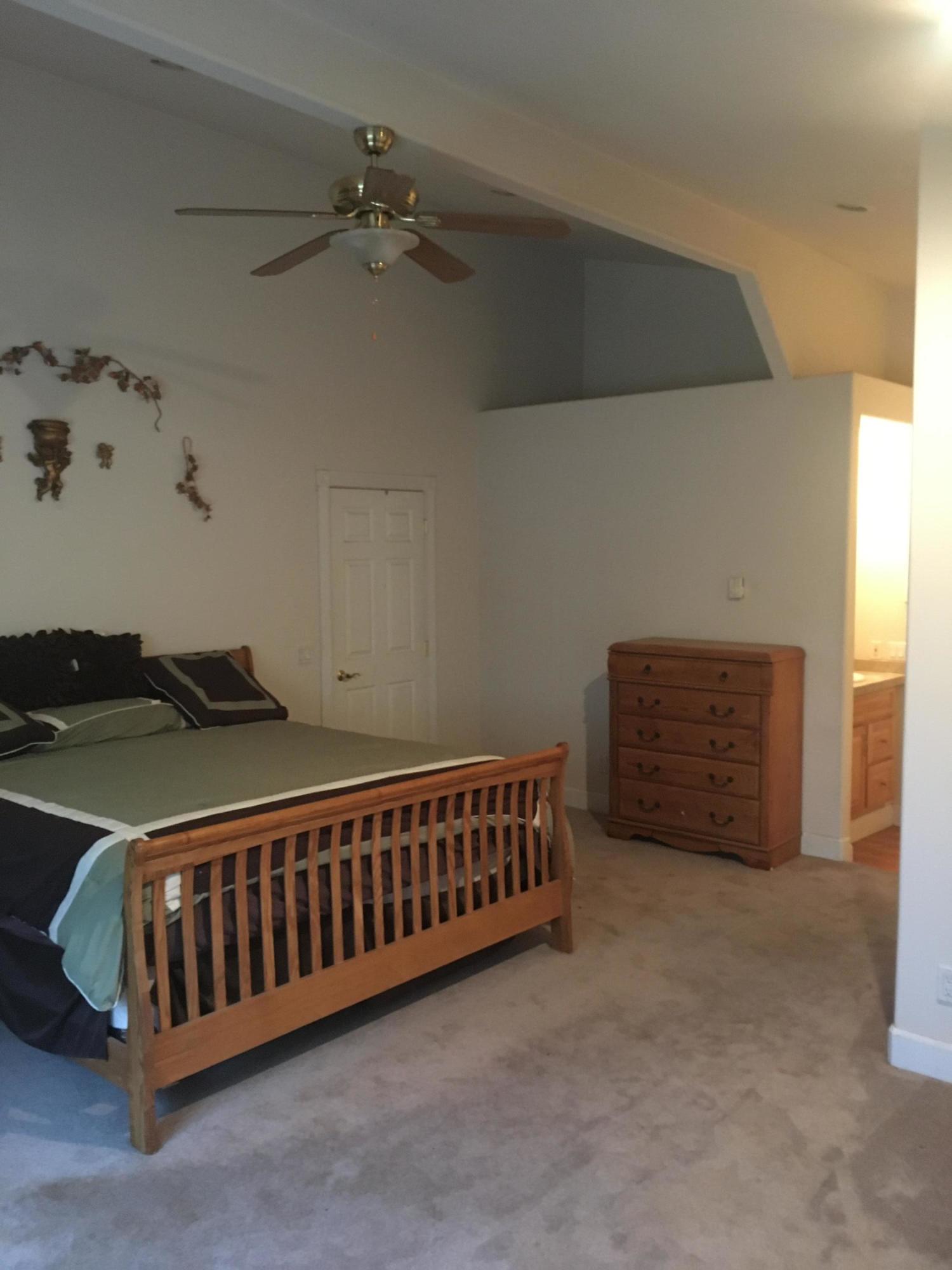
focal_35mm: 29
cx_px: 476
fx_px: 1063
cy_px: 635
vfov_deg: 61.7
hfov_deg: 48.2
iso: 400
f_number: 2.2
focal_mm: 4.15
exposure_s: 1/15
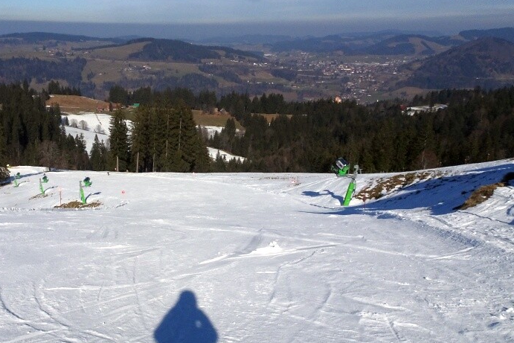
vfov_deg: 35.9
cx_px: 163
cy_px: 159
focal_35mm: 37
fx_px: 528
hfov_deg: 50.7
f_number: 8
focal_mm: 4.1
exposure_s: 1/640
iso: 80
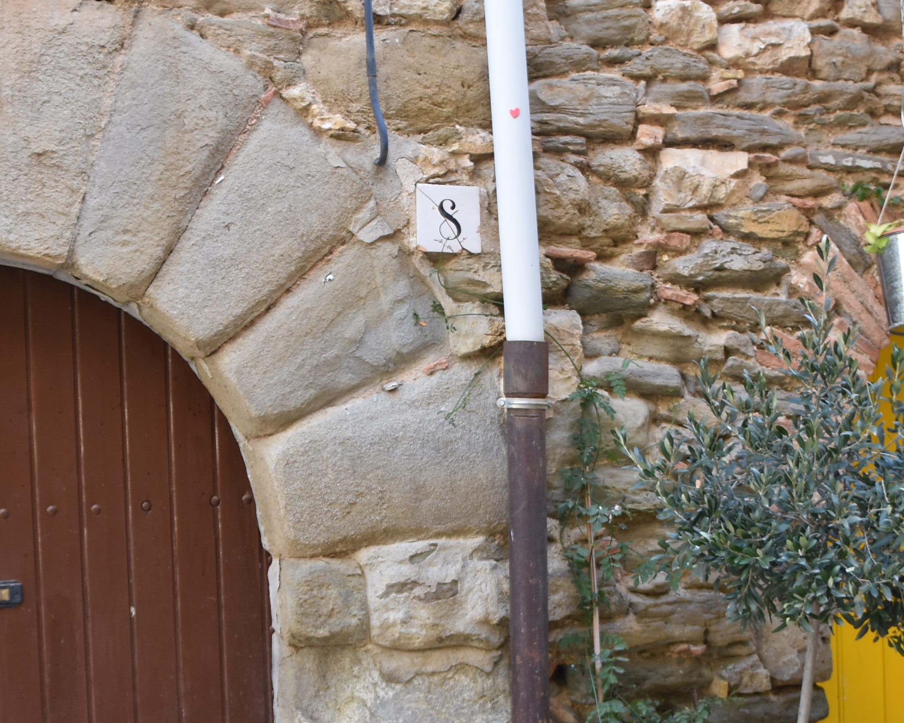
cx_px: 507
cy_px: 520
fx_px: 1498
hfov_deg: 33.5
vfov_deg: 26.9
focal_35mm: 56
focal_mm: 18
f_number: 4
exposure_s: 1/60
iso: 250
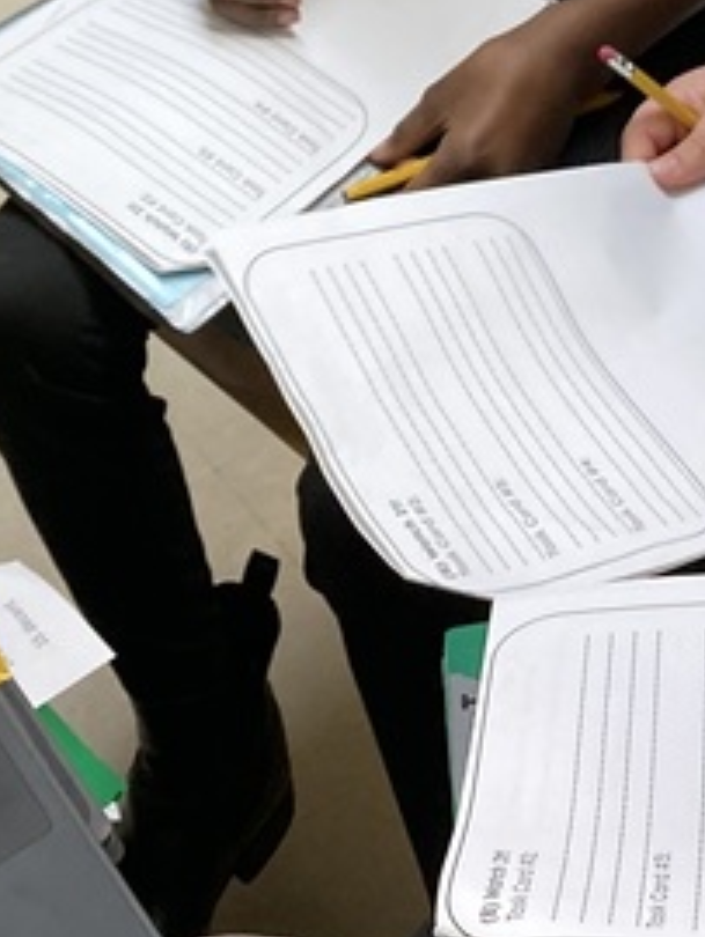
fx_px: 2874
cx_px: 236
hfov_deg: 14.0
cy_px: -264
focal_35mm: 106
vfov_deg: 17.4
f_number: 1.8
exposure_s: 1/60
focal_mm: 3.99
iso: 160
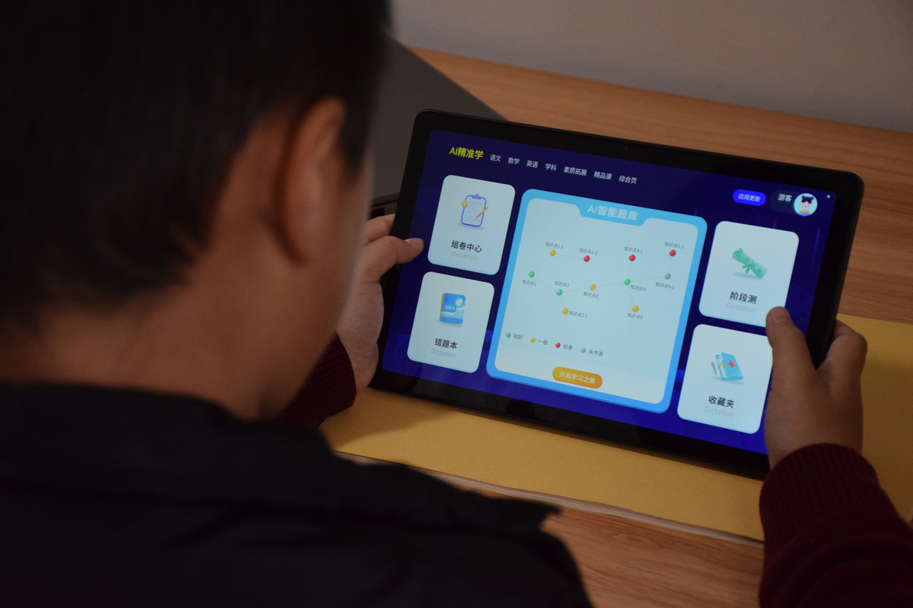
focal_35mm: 78
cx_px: 456
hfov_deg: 26.0
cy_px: 304
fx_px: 1978
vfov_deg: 17.5
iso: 2500
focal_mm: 52
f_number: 4.8
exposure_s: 1/60
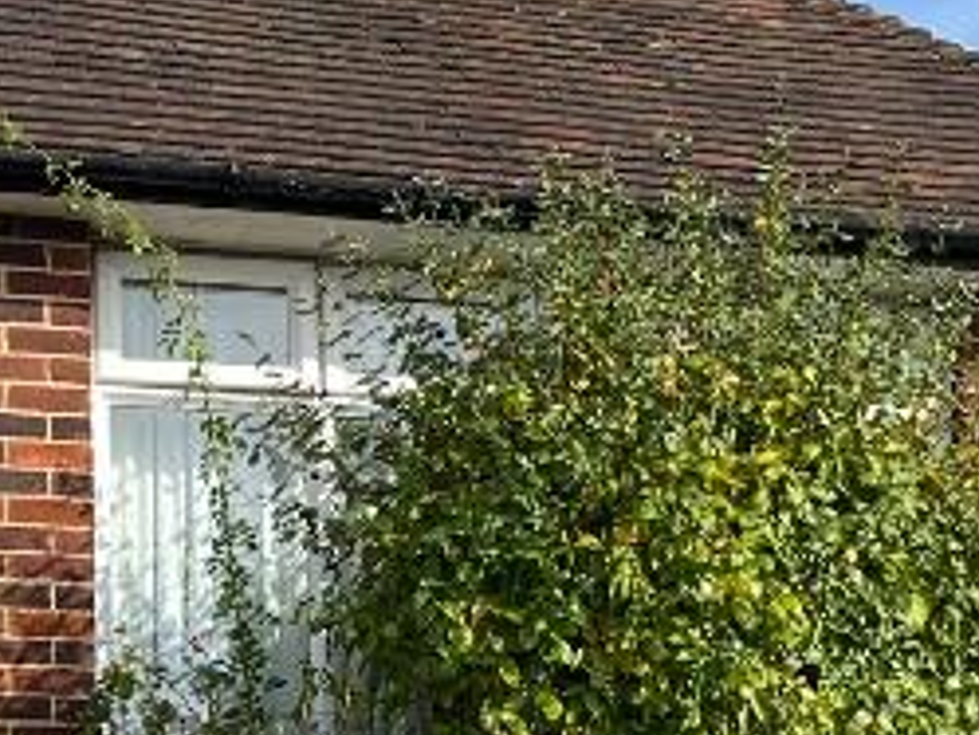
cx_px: 755
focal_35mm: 107
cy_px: 987
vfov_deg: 13.3
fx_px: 3028
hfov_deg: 18.2
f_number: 1.6
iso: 50
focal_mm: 5.1
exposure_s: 1/2309
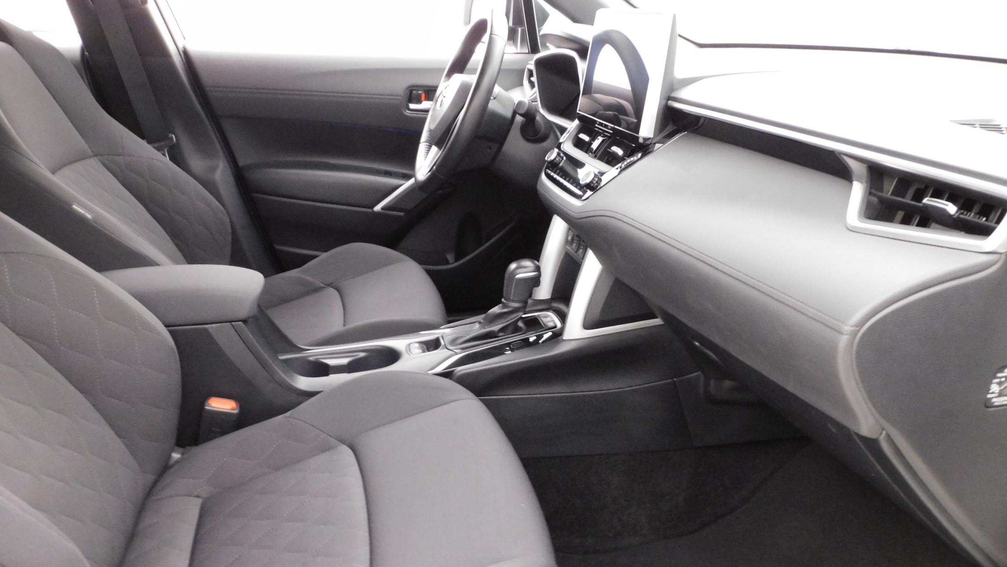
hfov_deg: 69.8
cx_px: 517
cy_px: 319
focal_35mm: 27
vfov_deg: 42.8
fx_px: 721
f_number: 3.3
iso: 640
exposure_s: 1/8
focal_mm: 4.3
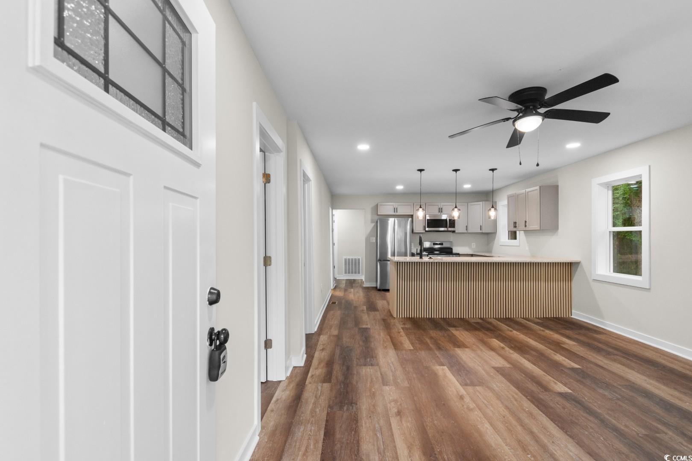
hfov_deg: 96.7
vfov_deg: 73.7
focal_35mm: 16
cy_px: 230
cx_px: 346
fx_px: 308
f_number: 4.8
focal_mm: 11
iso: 100
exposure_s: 1
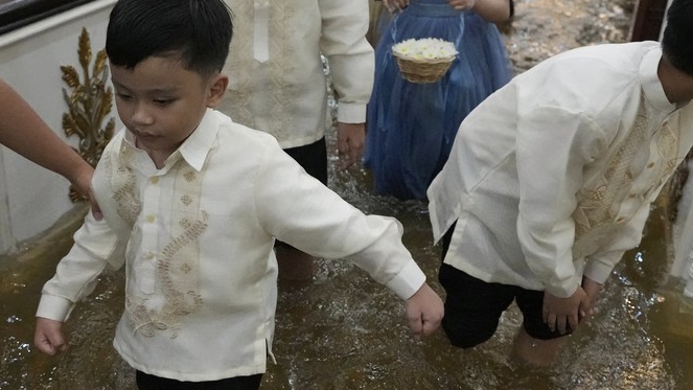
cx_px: 311
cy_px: 200
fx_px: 790
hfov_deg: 47.3
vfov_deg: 27.7
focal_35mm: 43
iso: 10000
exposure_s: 1/640
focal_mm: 17
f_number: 2.8
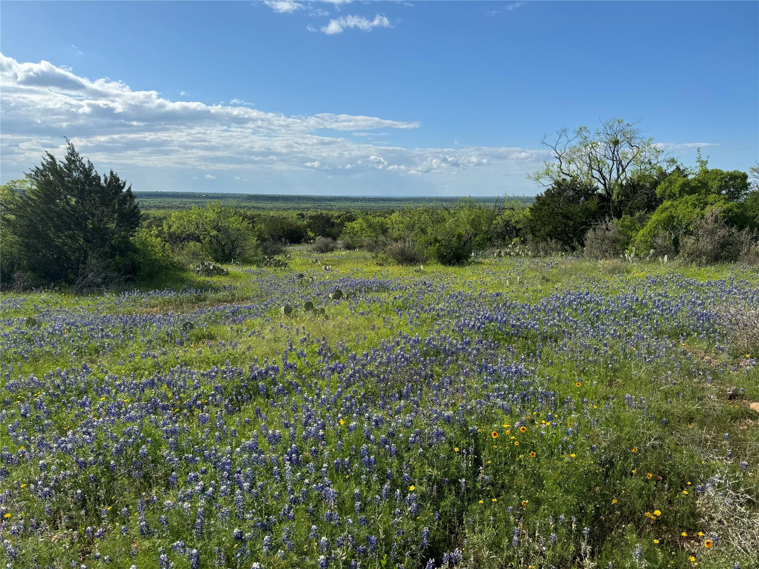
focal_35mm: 24
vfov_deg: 56.8
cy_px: 284
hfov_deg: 71.6
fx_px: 526
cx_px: 380
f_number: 1.78
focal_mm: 6.86
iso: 80
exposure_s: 1/5814
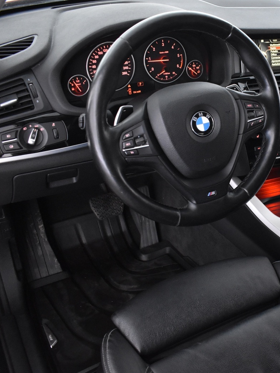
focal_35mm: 40
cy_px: 184
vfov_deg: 46.8
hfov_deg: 34.3
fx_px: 431
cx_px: 243
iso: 3200
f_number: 3.5
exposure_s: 1/30
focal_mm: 18
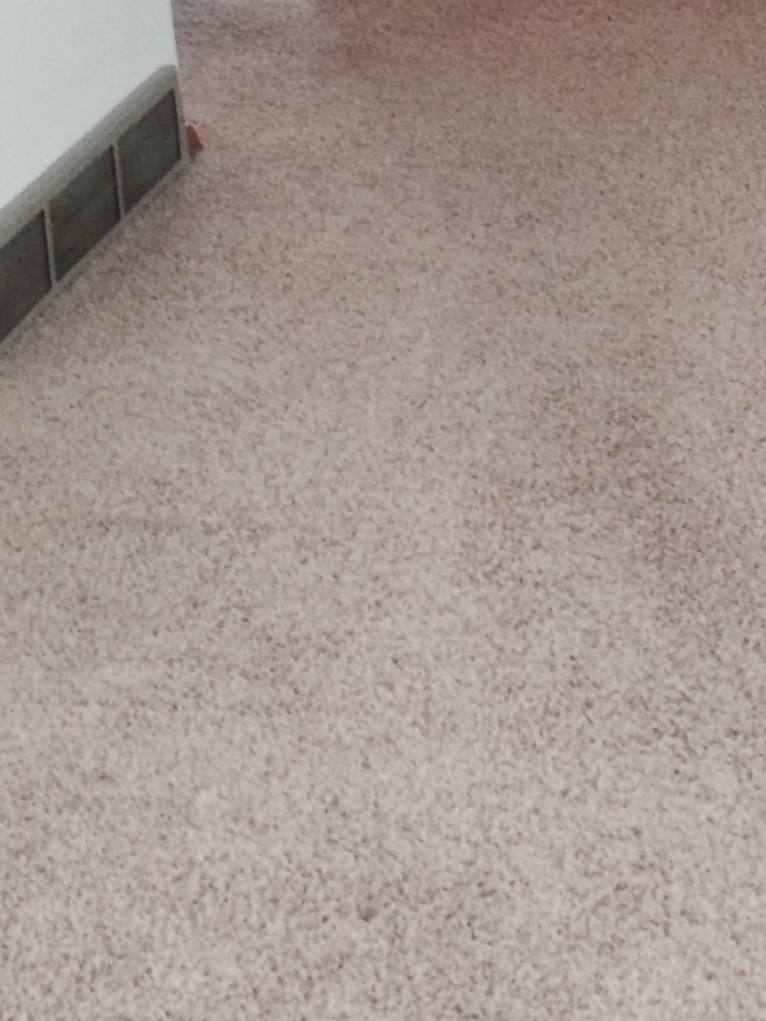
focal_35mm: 78
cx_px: 621
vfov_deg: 23.9
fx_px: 2301
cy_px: -19
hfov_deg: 18.7
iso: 160
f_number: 2.2
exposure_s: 1/30
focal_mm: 4.12
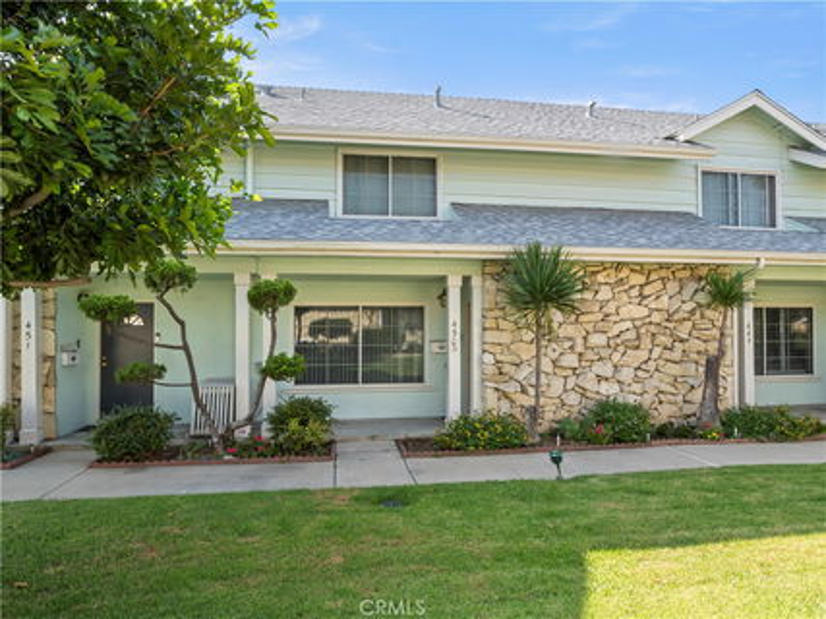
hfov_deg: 81.8
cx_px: 413
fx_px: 477
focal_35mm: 20
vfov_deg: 65.9
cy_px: 310
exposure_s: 1/100
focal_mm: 10
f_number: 9
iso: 100
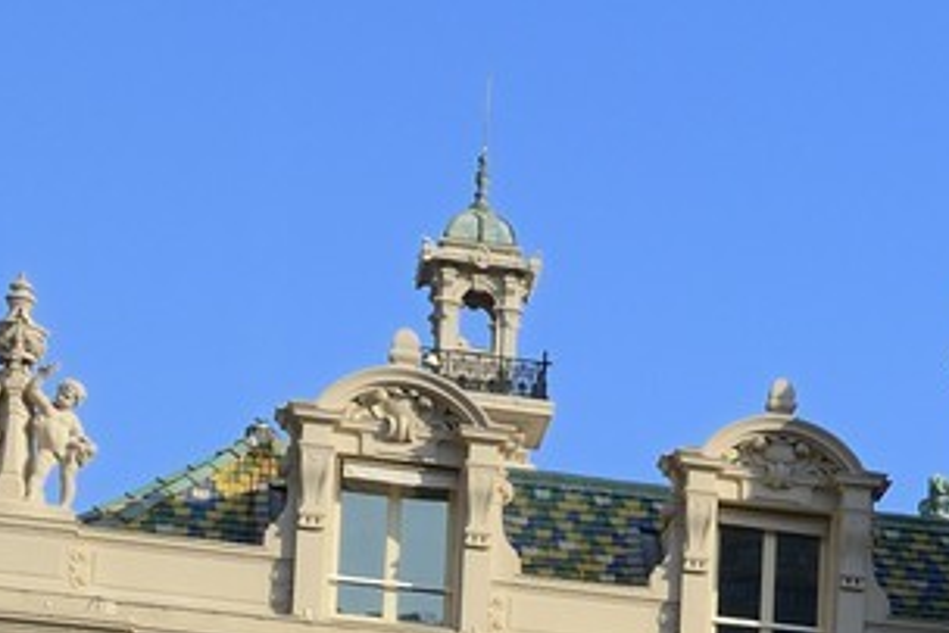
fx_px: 4299
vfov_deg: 8.1
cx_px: 2285
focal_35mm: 163
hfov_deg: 10.7
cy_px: 1135
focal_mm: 31
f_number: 9
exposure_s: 1/250
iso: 200
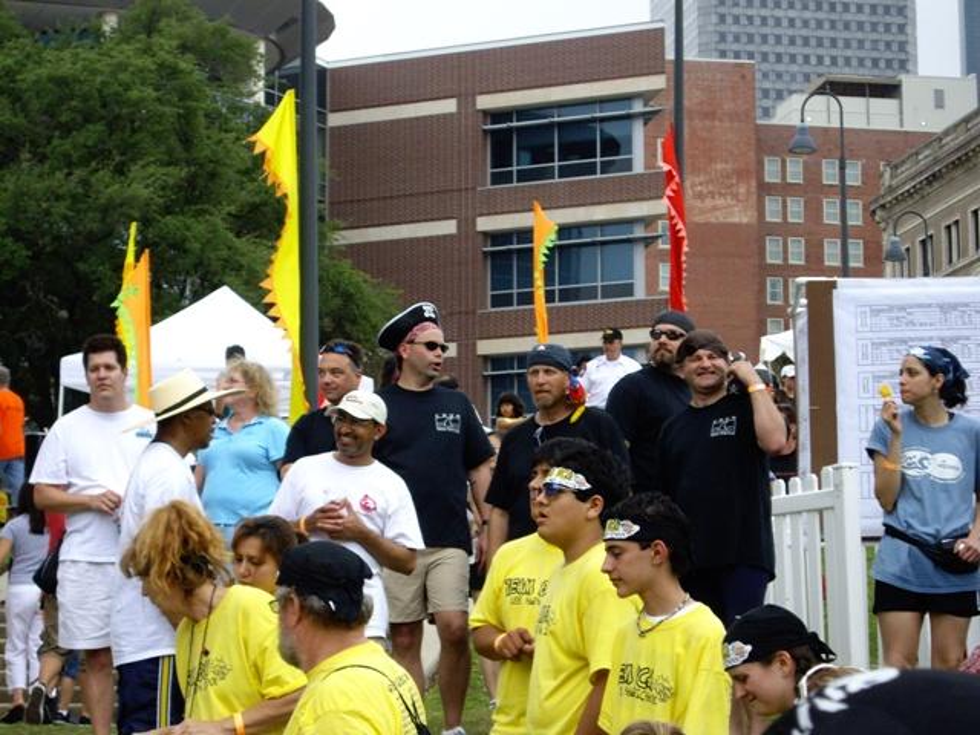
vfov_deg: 13.0
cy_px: 368
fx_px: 3227
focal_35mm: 114
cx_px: 490
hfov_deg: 17.3
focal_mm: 18.6
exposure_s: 1/160
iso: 200
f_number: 5.2
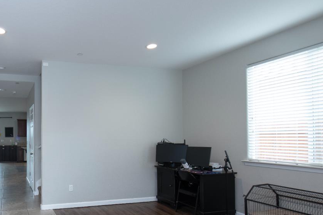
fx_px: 224
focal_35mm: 25
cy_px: 139
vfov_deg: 50.6
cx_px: 64
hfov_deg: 65.1
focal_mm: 14
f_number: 7.1
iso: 320
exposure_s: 1/15
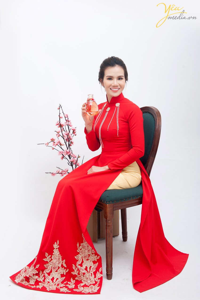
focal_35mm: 48
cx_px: 100
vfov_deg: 41.1
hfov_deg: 28.0
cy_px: 150
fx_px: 400
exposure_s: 1/125
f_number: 7.1
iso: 200
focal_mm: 48
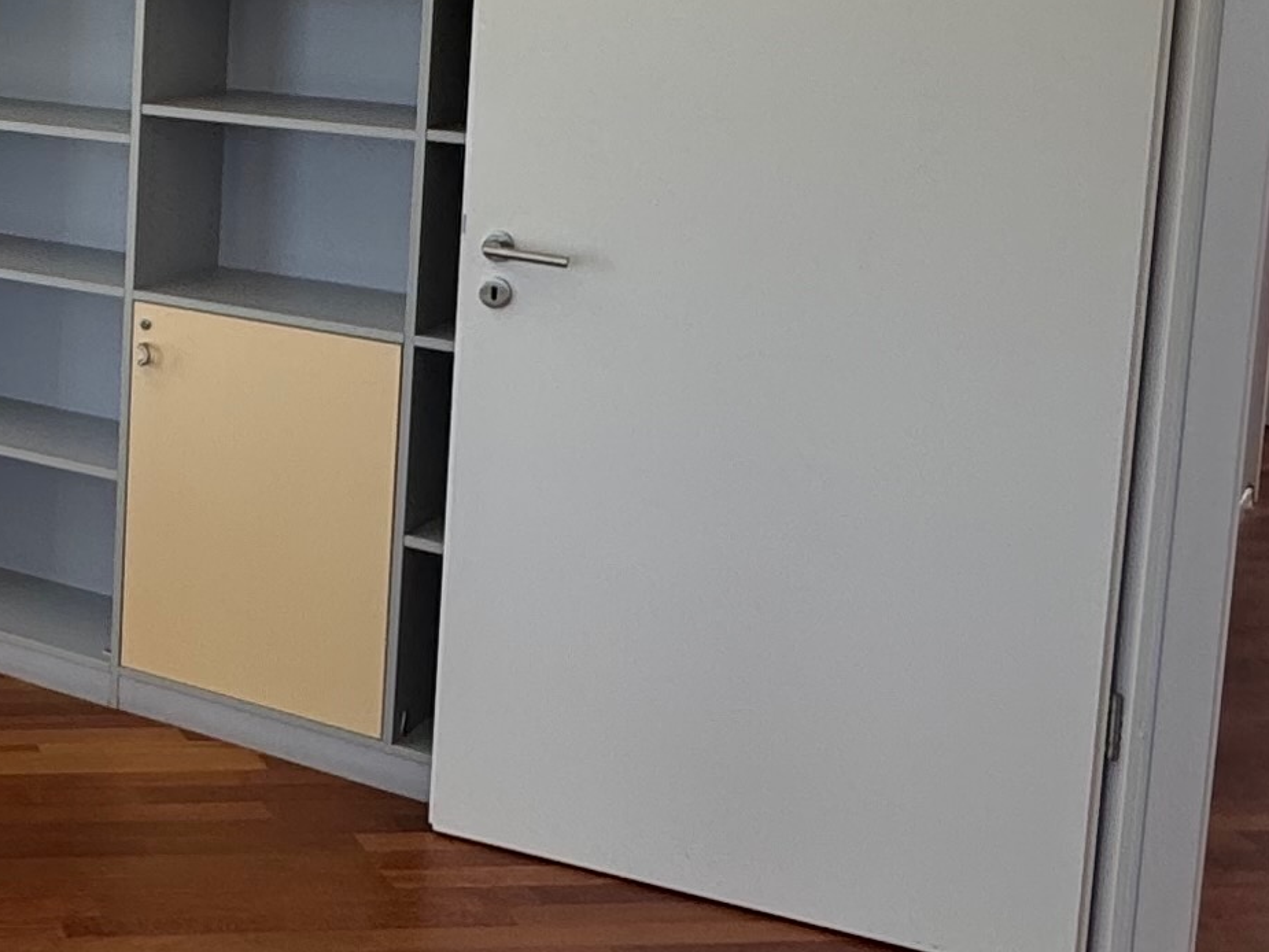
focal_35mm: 61
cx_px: -283
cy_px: 107
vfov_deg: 23.4
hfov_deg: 27.5
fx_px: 2237
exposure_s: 1/159
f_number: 2.2
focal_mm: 2.22
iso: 40
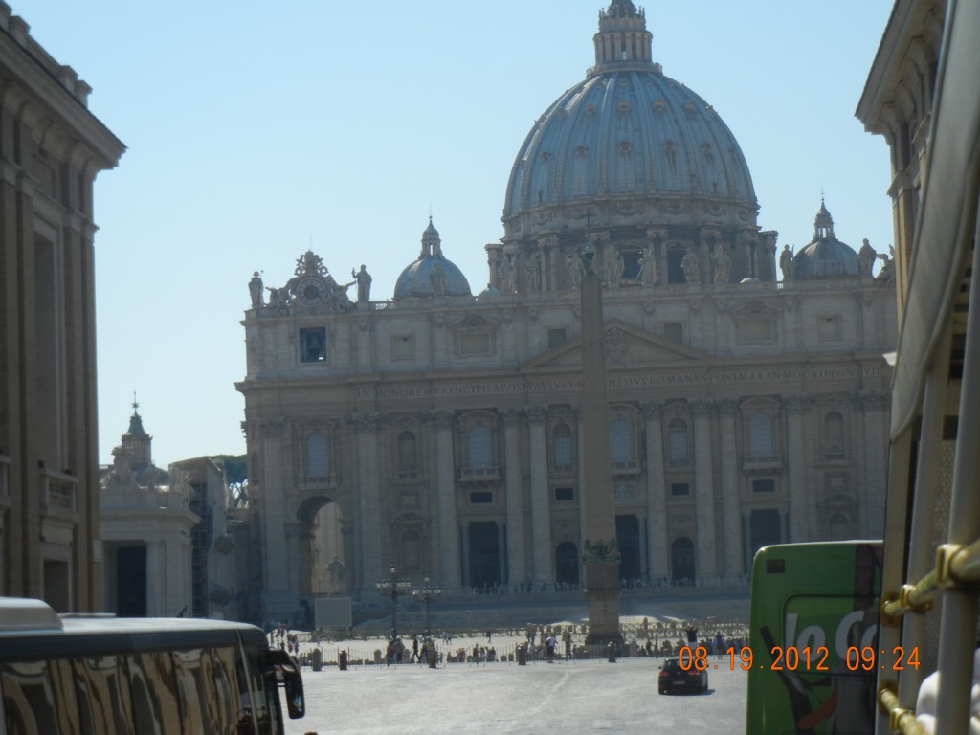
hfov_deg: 19.3
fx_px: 2888
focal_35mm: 102
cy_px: 368
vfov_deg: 14.5
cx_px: 490
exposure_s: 1/360
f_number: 9
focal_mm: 18.3
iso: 160
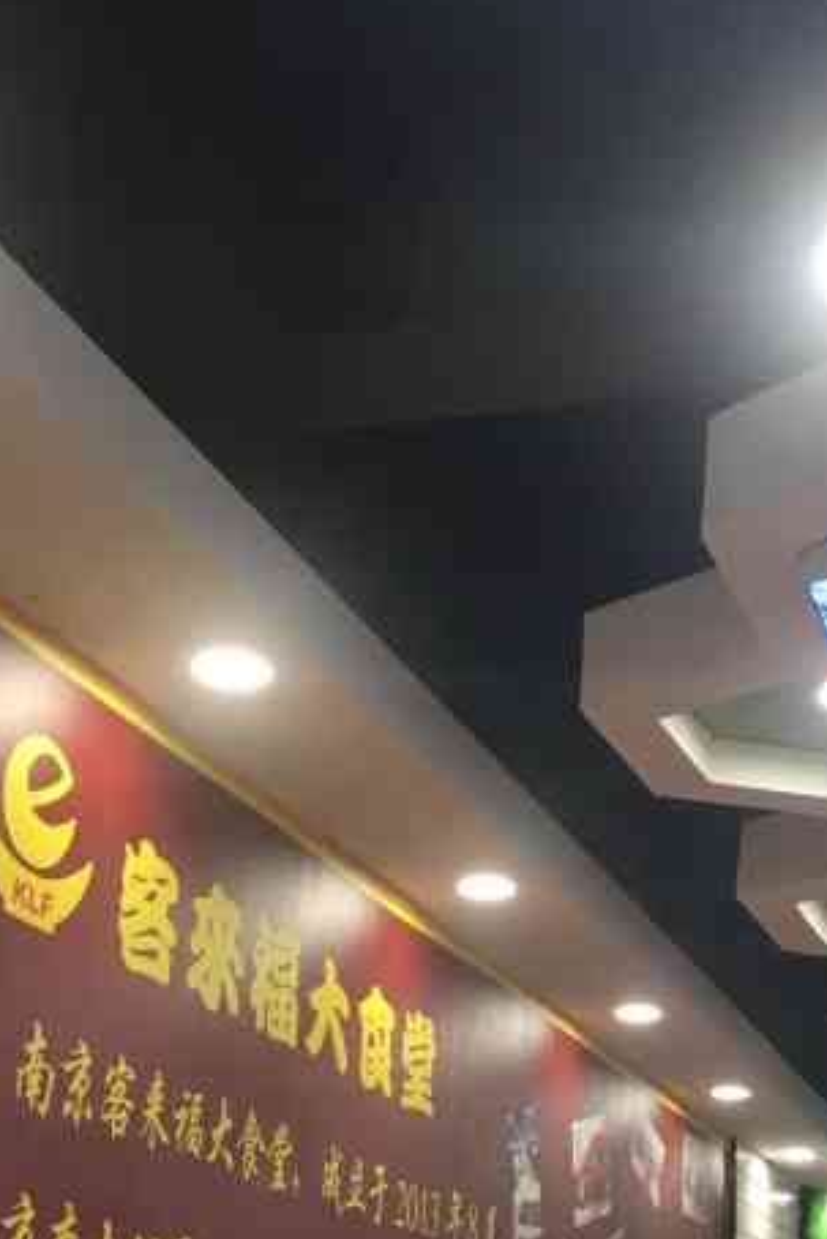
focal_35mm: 62
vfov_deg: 31.7
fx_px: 2135
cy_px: 951
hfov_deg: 21.8
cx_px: 557
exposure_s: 1/33
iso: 40
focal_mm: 4.15
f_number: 2.2
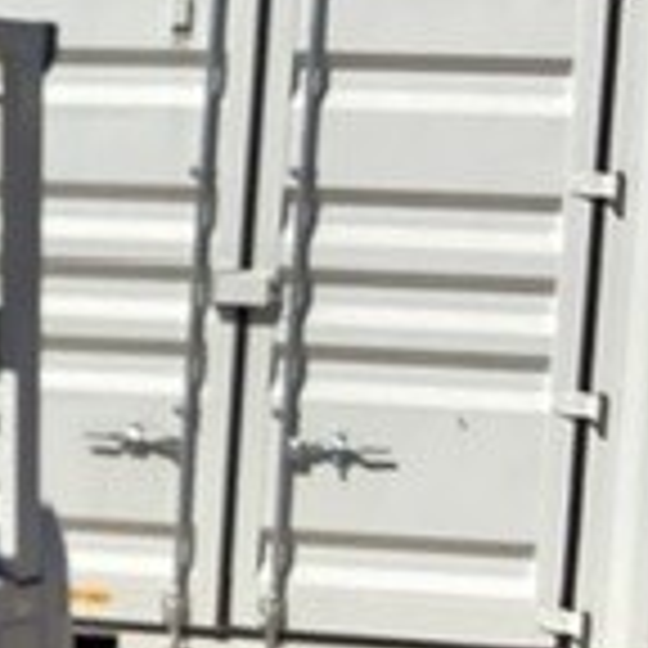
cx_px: -508
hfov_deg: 13.0
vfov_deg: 14.3
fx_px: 2584
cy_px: 454
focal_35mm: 122
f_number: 2.4
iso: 25
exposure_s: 1/2469
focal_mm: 3.3
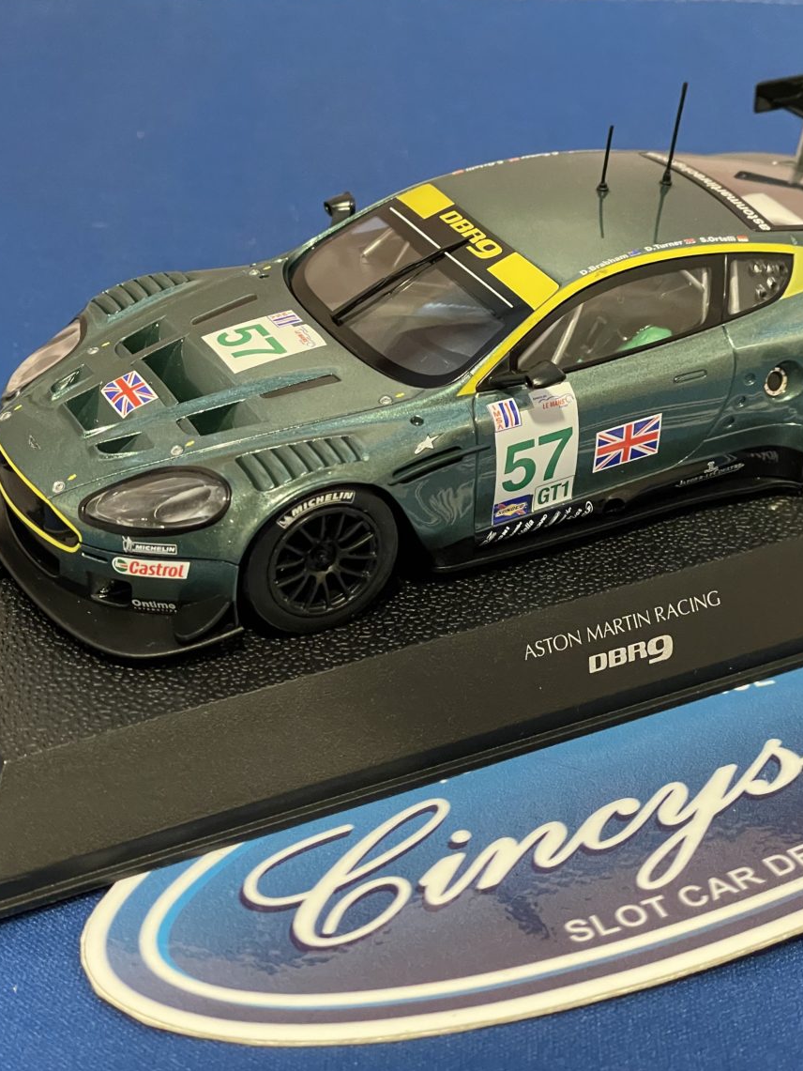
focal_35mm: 70
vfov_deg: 27.8
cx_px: 482
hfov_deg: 21.0
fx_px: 2165
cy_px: 533
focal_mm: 6
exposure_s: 1/40
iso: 500
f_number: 2
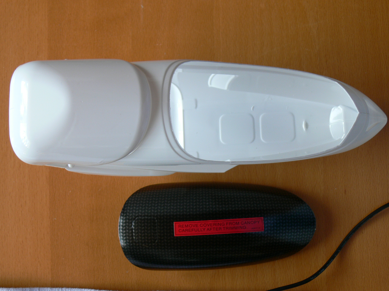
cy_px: 146
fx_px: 551
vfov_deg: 29.7
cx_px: 194
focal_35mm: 49
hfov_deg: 38.9
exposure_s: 1/30
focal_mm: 9.3
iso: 80
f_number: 3.2
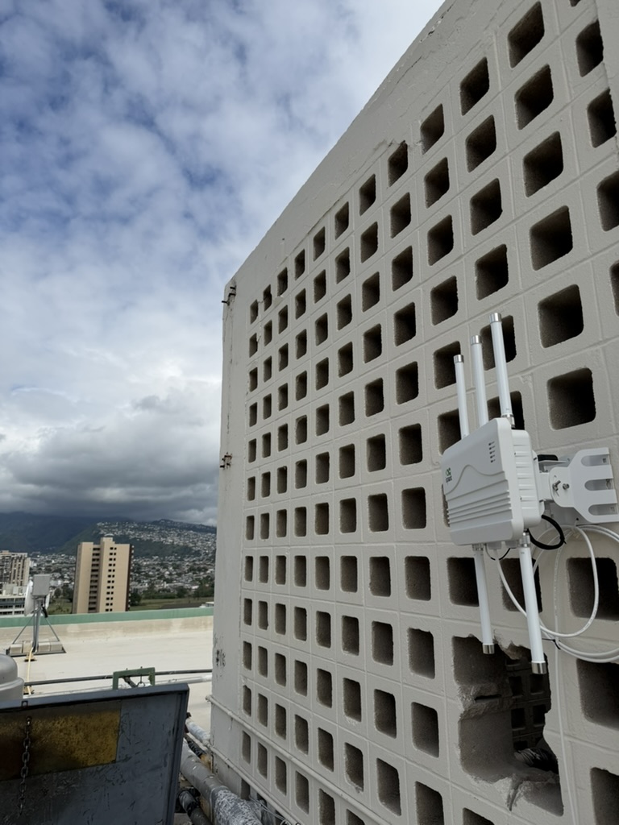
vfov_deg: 71.6
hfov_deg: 56.8
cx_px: 310
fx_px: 572
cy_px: 412
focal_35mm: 24
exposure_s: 1/9091
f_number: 1.78
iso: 80
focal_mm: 6.76
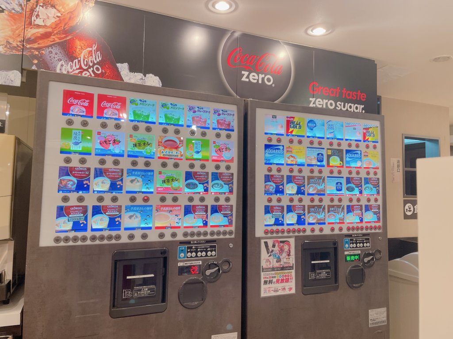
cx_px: 226
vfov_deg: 53.1
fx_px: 340
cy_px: 170
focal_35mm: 26
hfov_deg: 67.3
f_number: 1.6
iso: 100
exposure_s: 1/50
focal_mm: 4.2
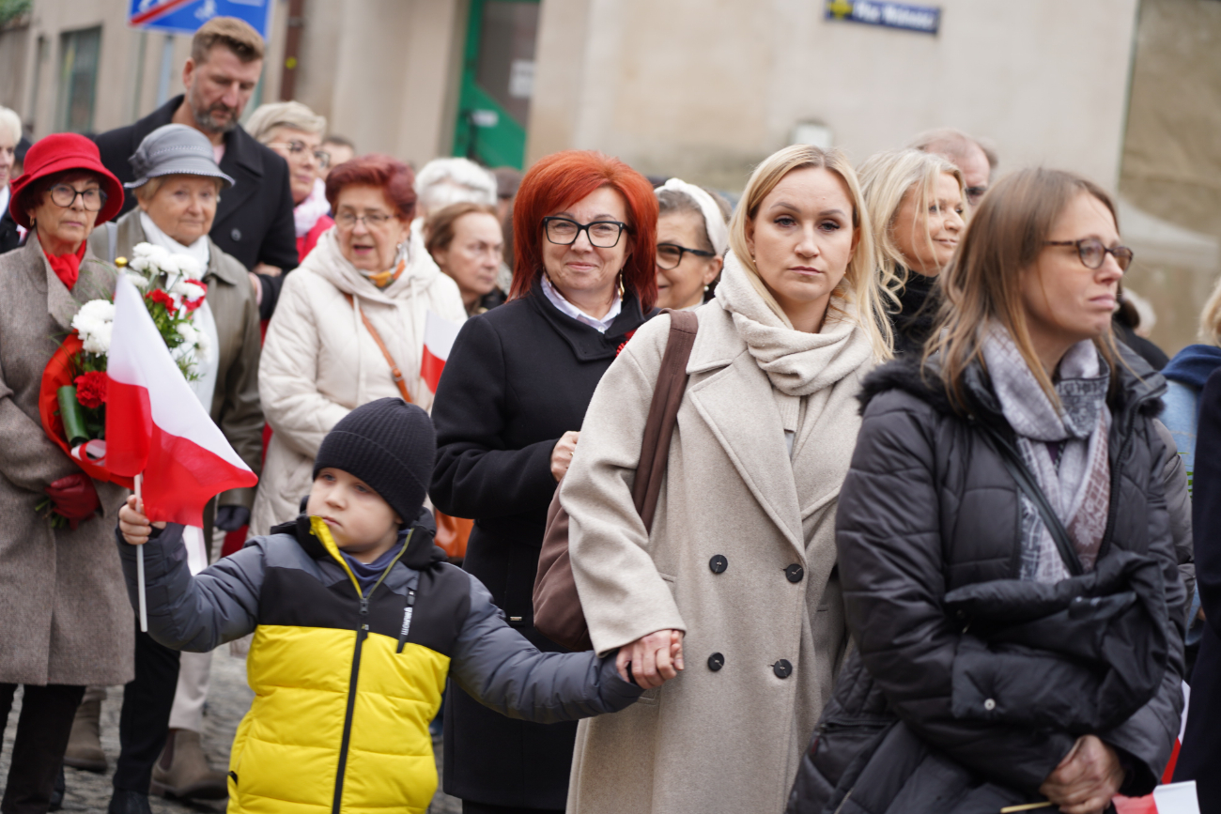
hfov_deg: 19.5
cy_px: 407
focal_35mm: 105
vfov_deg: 13.0
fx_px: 3561
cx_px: 610
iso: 200
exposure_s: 1/100
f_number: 4
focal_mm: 105
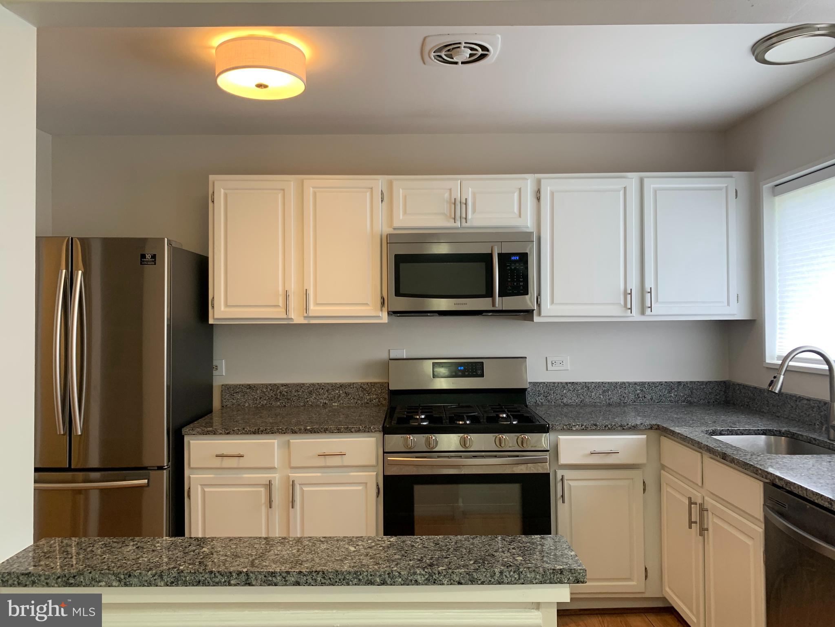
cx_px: 418
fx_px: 627
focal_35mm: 26
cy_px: 314
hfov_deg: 67.3
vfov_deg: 53.1
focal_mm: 4.25
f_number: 1.8
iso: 64
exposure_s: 1/60
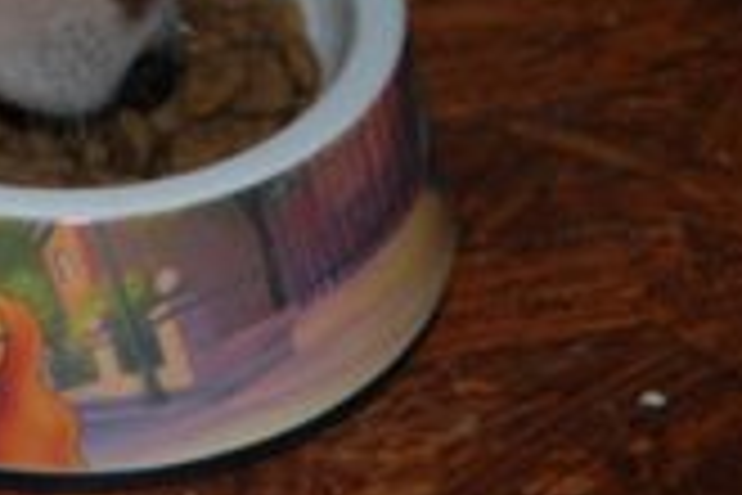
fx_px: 6307
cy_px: -184
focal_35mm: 306
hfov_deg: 6.7
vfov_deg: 4.5
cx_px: -90
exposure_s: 1/60
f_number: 4.5
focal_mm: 70
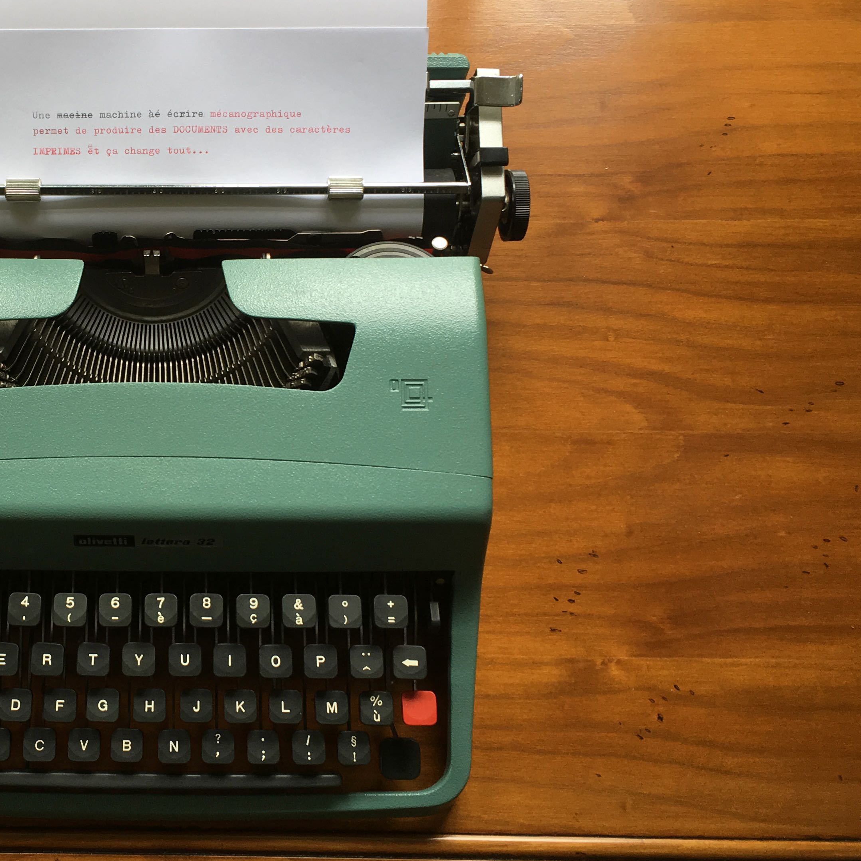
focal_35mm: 48
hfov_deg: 34.0
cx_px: 134
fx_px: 1351
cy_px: 376
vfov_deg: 35.3
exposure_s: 1/50
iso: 32
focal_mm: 4.15
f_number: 2.2
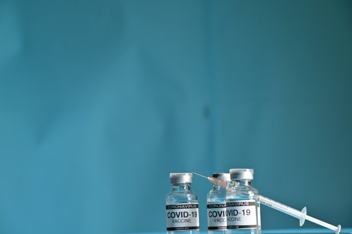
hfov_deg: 17.1
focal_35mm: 120
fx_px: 1172
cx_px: 176
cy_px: 117
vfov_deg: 11.4
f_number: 8
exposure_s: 1/30
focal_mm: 120
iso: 800
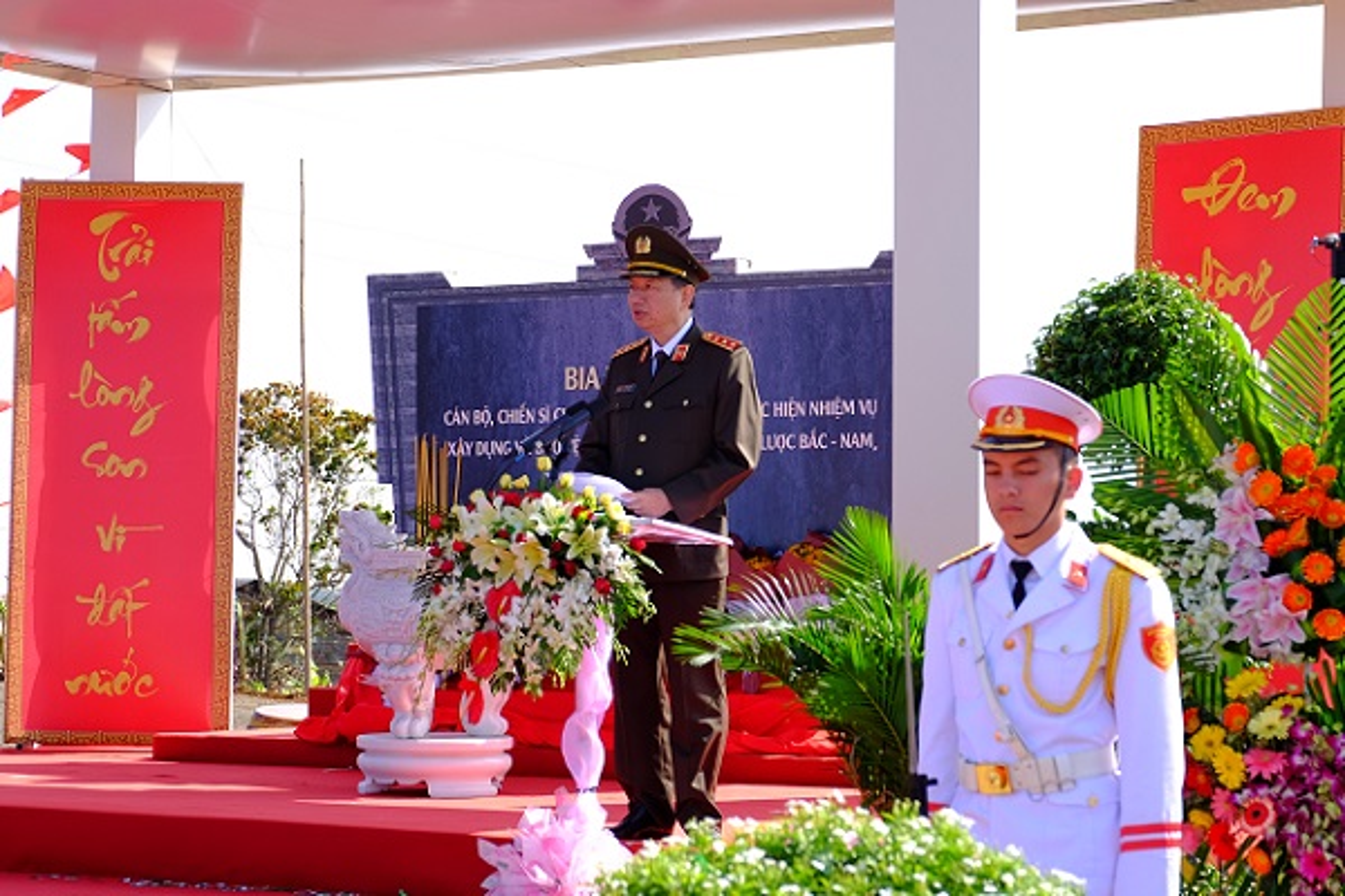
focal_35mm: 83
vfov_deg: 16.5
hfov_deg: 24.5
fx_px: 3101
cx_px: 672
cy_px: 448
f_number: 5.6
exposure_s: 1/300
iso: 200
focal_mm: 55
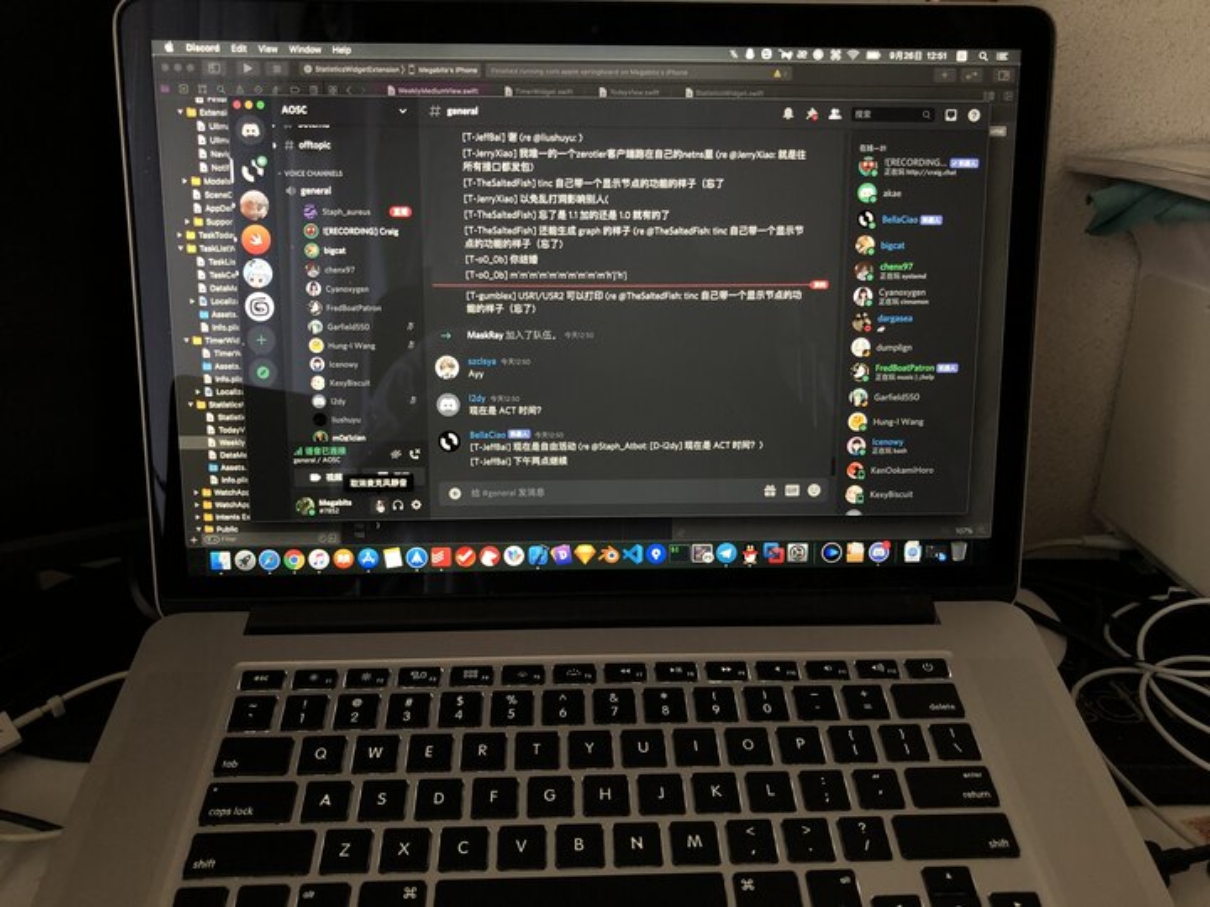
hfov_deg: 63.4
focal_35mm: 28
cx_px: 605
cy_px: 454
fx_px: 979
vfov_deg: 49.7
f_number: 1.8
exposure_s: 1/20
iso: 40
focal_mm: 3.99
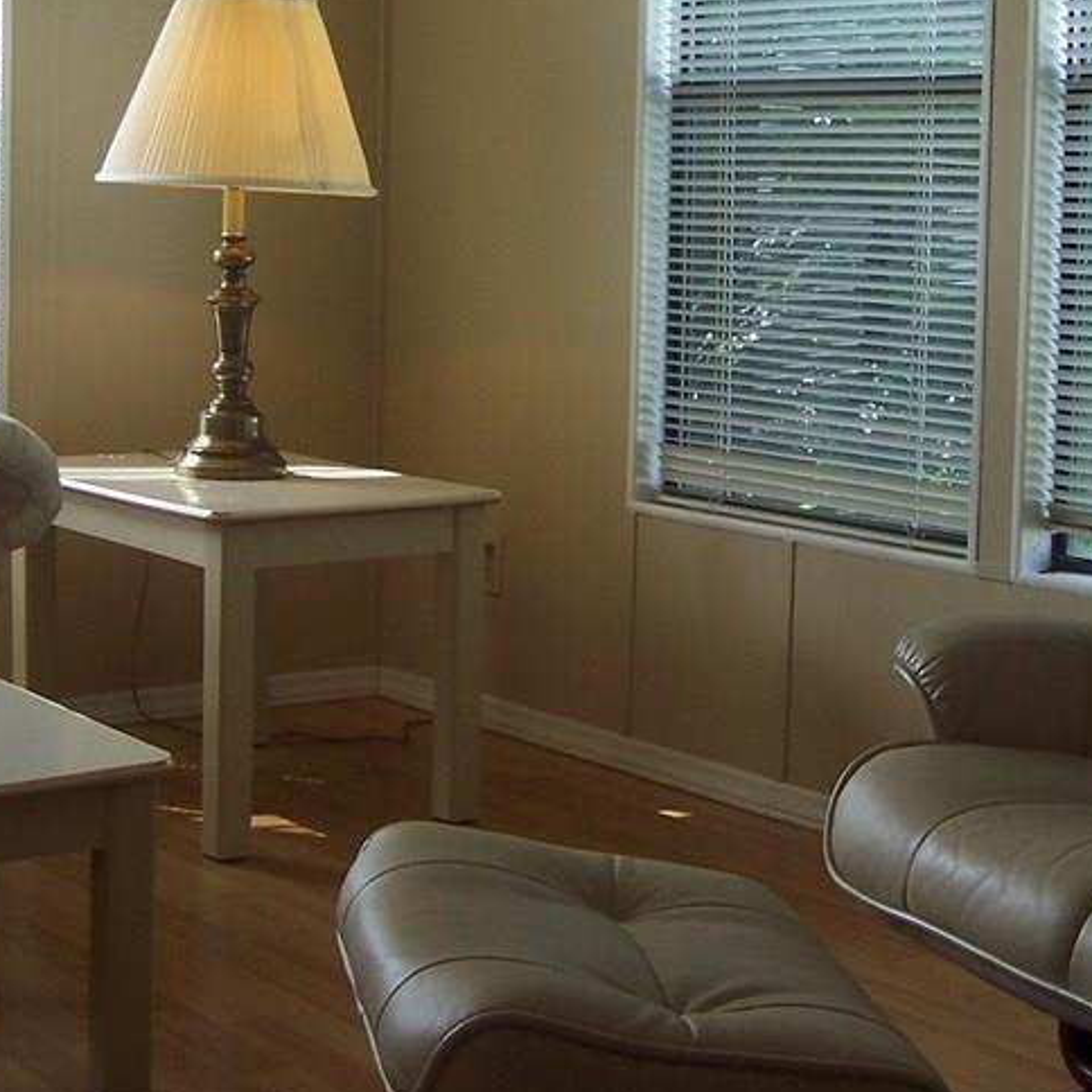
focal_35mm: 71
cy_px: 347
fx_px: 2534
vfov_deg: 24.2
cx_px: 546
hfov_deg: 24.3
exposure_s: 1/125
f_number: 2.8
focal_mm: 6.3
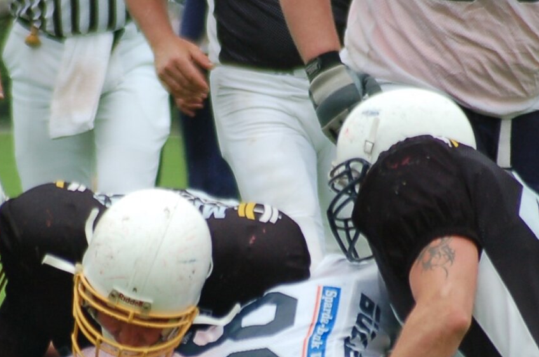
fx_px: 15706
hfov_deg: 2.0
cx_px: 305
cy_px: 300
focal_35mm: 1051
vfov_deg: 1.3
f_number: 5.6
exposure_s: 1/800
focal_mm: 270
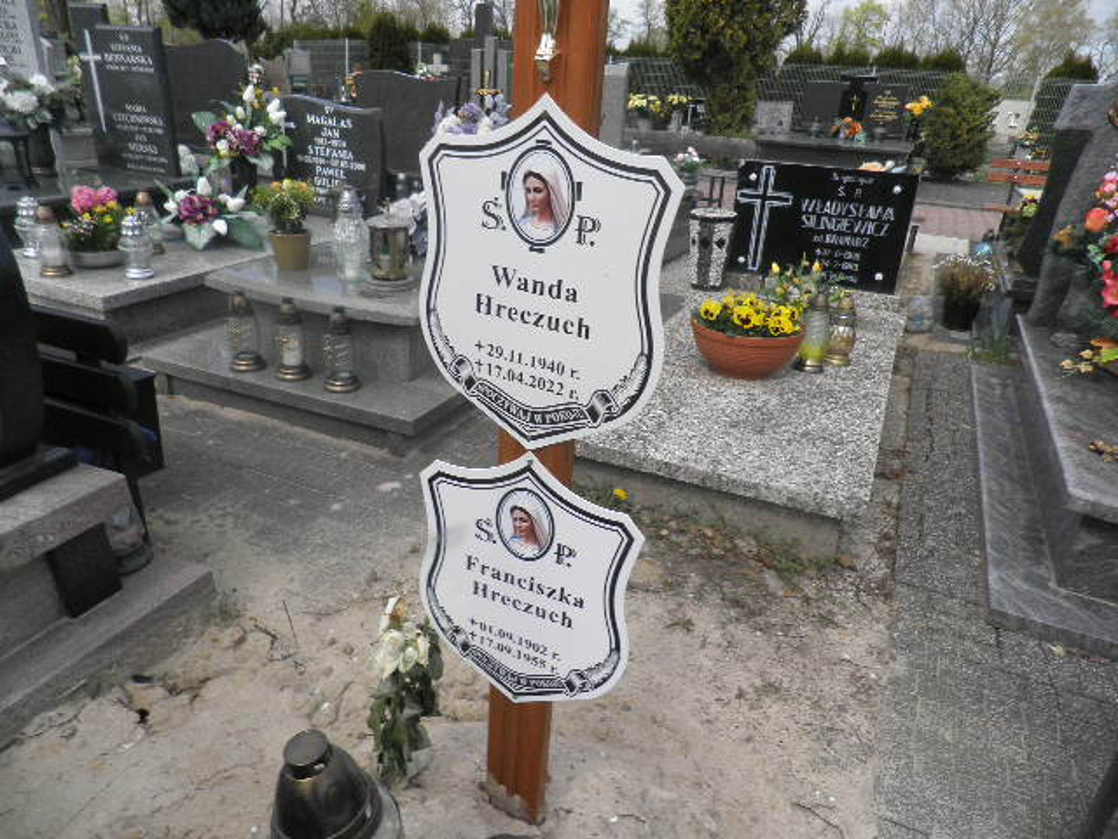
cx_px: 559
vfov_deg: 56.8
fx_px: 775
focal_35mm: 24
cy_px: 420
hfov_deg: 71.6
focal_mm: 4.3
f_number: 8.3
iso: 64
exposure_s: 1/125
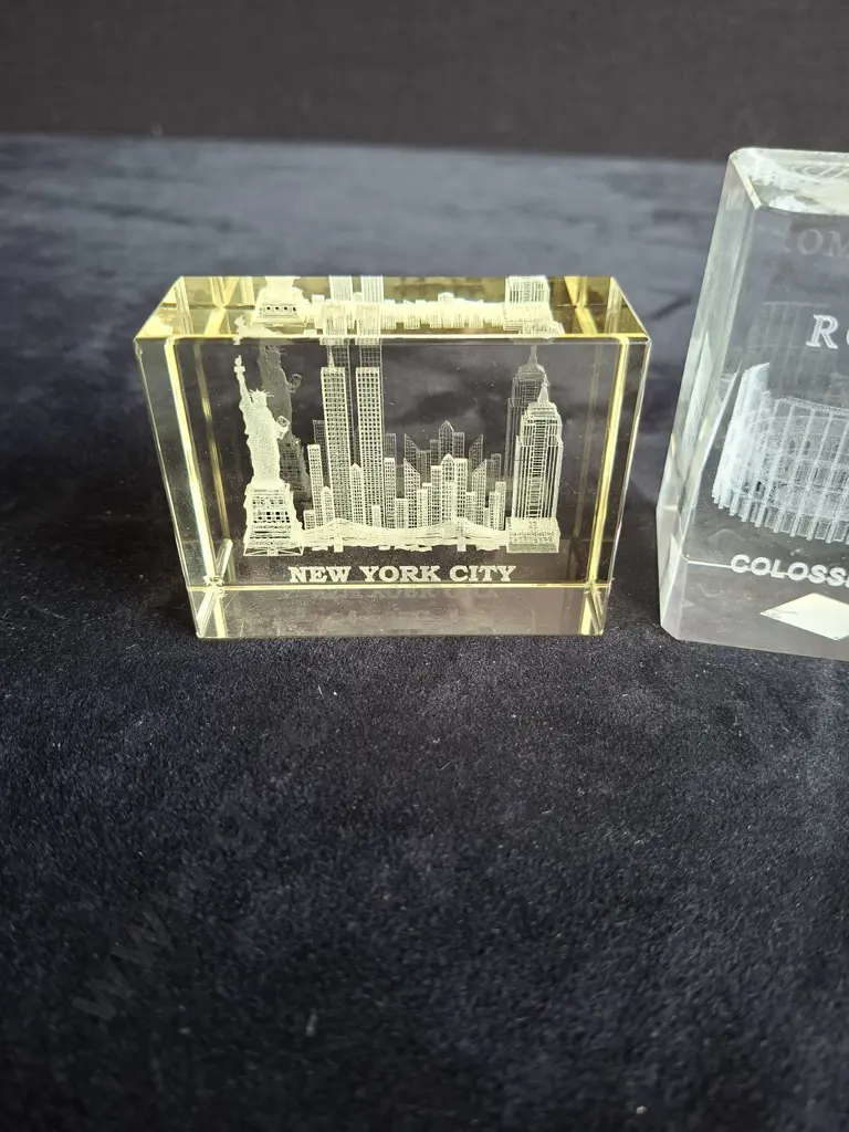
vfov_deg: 73.9
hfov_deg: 58.9
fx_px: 752
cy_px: 566
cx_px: 424
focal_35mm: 23
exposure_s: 1/50
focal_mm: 5.54
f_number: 1.8
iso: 250
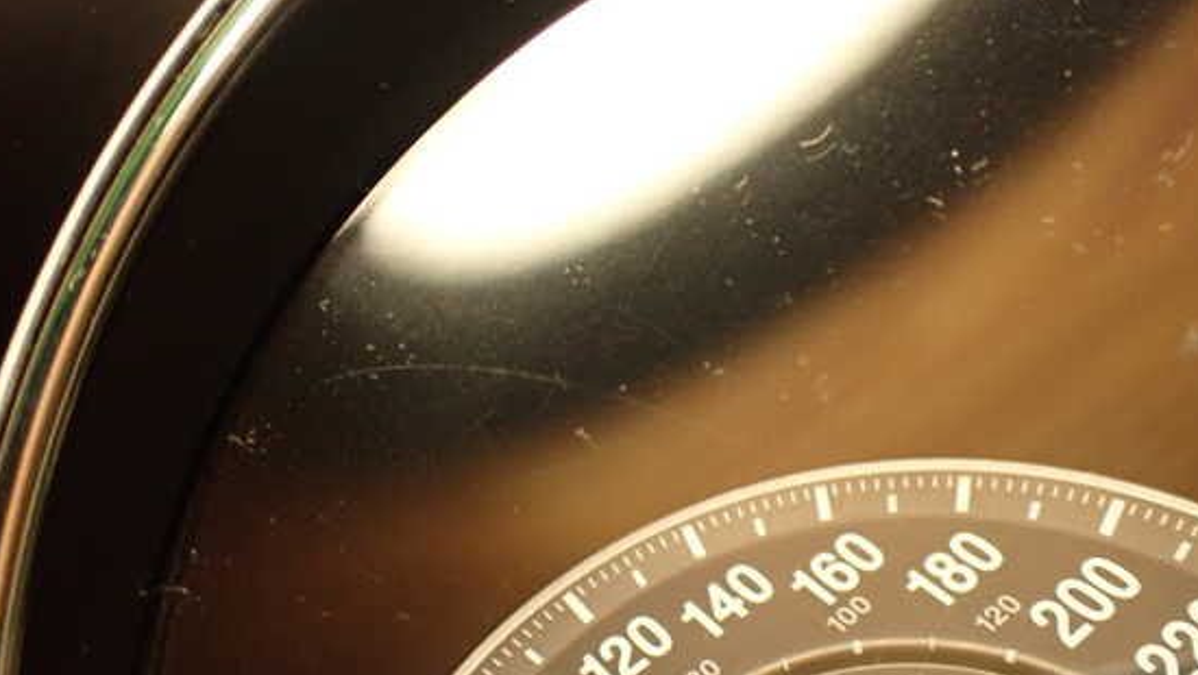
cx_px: 558
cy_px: 416
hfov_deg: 52.7
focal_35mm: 38
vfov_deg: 31.1
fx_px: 1208
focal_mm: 5.79
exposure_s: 1/30
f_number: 2.4
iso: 800
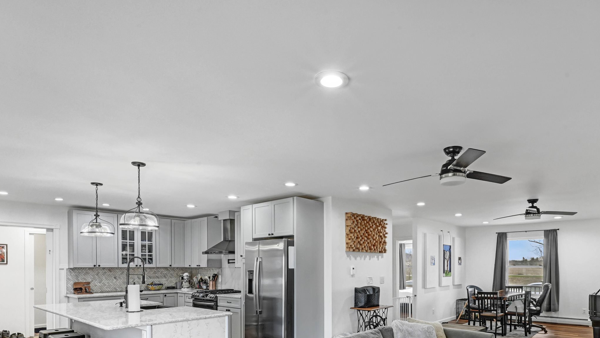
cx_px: 334
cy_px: 269
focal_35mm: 22
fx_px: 350
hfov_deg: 80.9
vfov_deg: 48.6
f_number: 14
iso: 2000
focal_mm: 14
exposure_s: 1/500
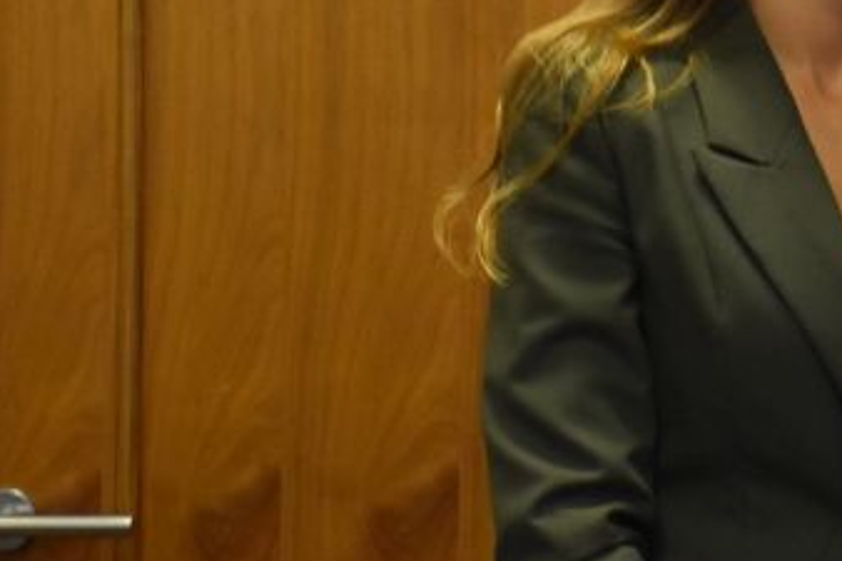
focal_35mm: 224
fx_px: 5236
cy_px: -10
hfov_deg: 9.0
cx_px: 1251
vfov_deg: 6.1
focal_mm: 42
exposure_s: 1/125
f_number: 4.5
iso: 1250
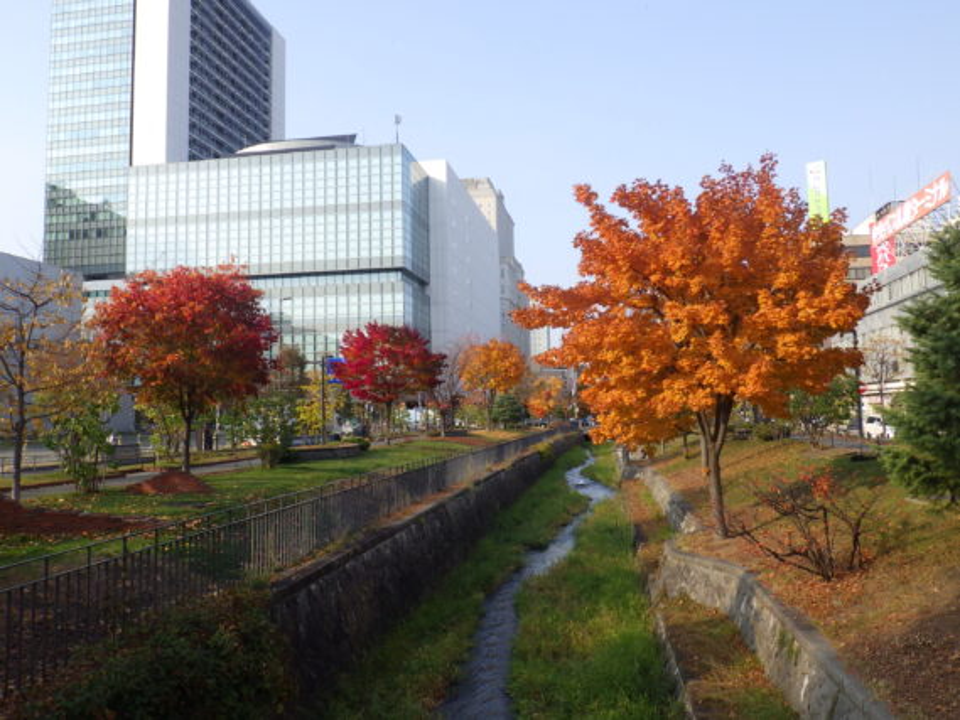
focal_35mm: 28
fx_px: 777
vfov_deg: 49.8
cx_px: 480
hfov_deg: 63.4
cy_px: 360
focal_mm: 5
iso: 125
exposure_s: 1/400
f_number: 4.2
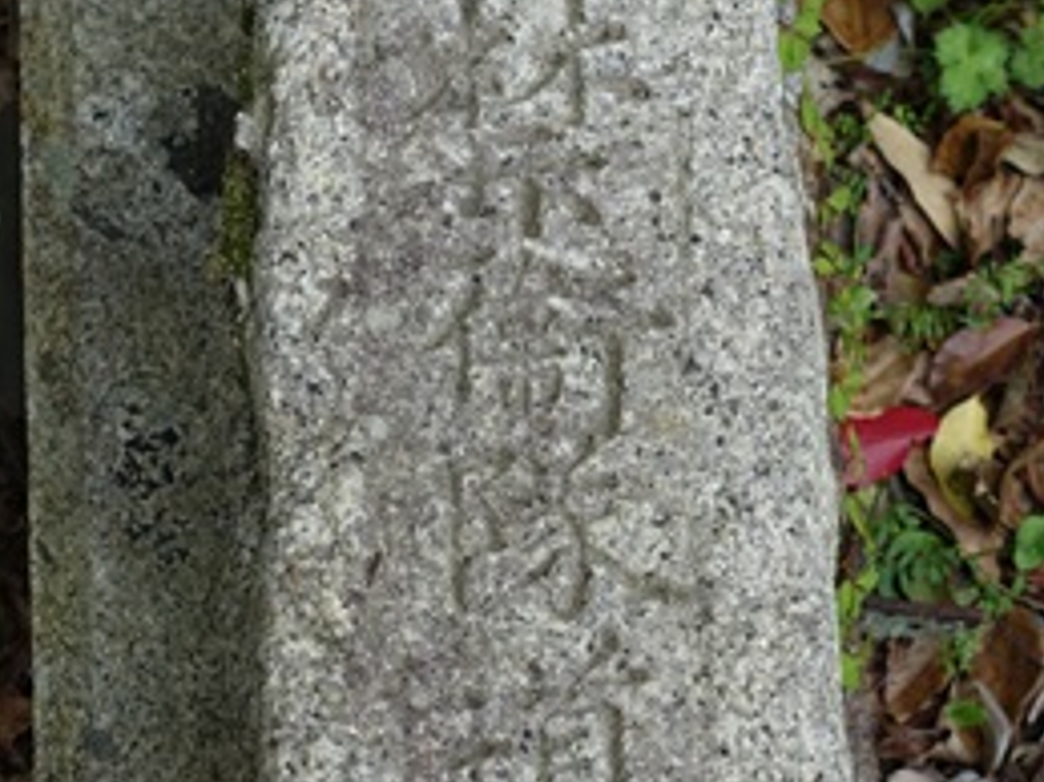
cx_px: 584
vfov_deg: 17.8
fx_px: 2472
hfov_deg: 23.8
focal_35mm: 82
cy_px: 613
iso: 125
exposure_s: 1/125
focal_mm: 17.9
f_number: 4
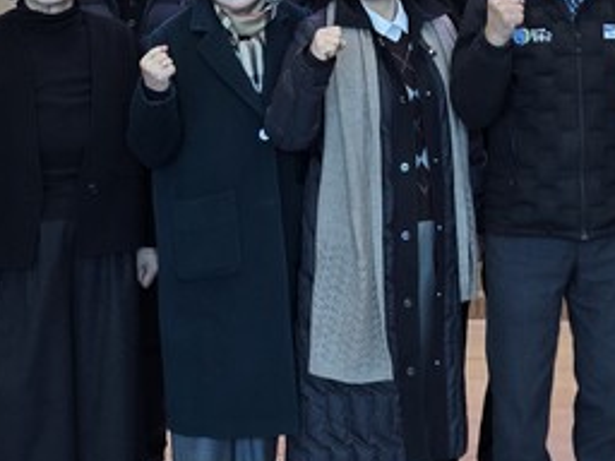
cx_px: 514
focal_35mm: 97
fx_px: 1723
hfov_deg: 20.0
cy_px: -130
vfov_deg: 14.6
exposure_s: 1/60
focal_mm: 6.25
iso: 64
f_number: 1.7
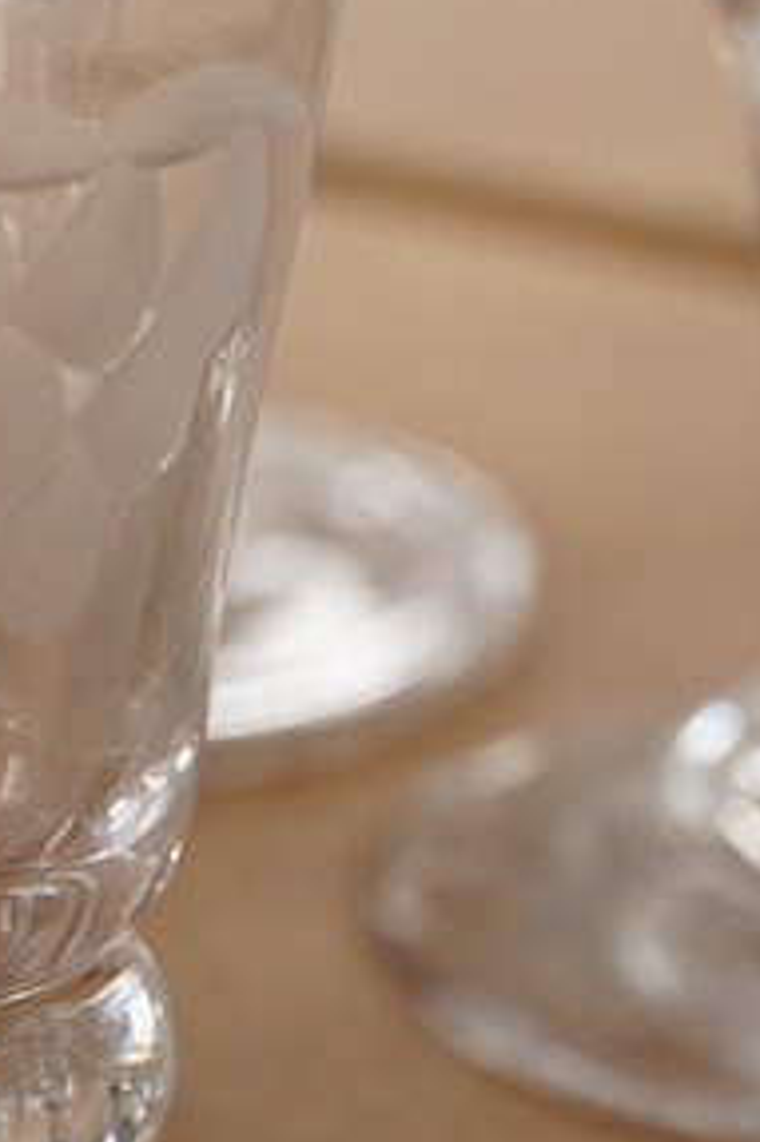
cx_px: -135
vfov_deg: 14.1
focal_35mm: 141
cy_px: -239
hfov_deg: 9.6
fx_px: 4470
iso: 1250
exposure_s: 1/125
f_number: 8
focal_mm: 30
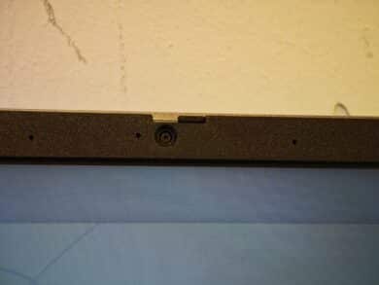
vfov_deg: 19.7
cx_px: 190
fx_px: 822
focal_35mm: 75
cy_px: 142
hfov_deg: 26.0
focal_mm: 12.28
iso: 640
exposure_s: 1/100
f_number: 1.8
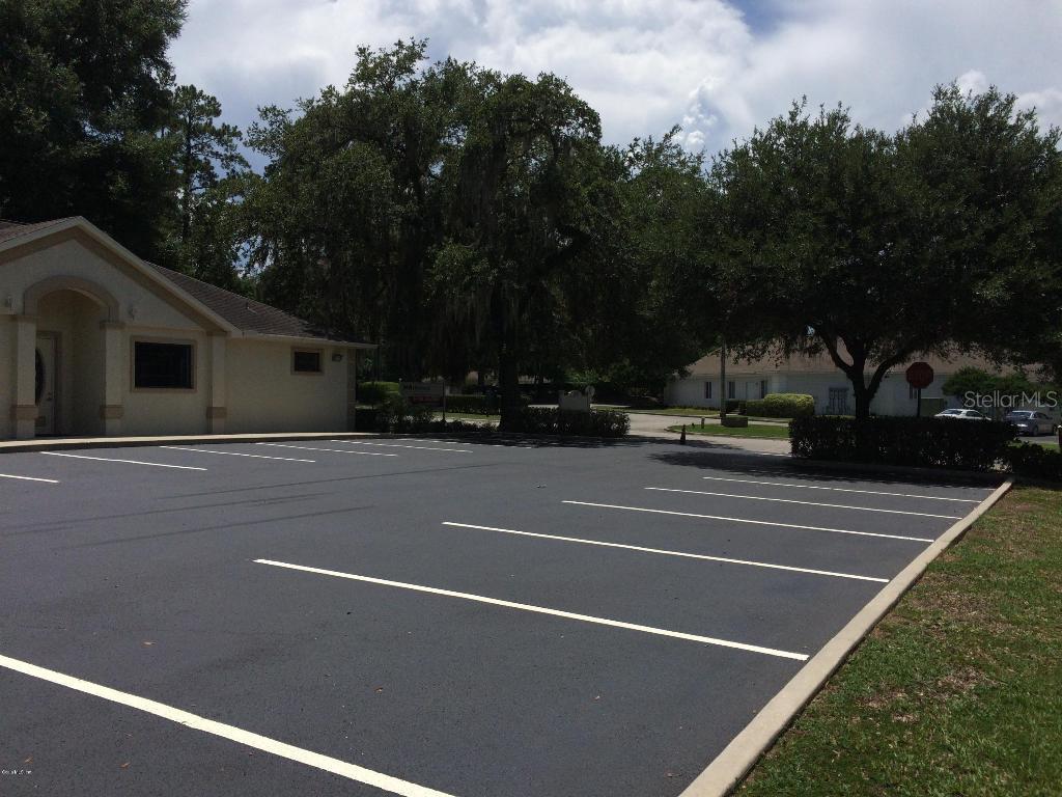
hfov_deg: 61.7
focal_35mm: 29
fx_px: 890
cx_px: 531
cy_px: 398
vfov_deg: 48.2
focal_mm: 4.15
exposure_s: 1/8264
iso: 40
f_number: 2.2
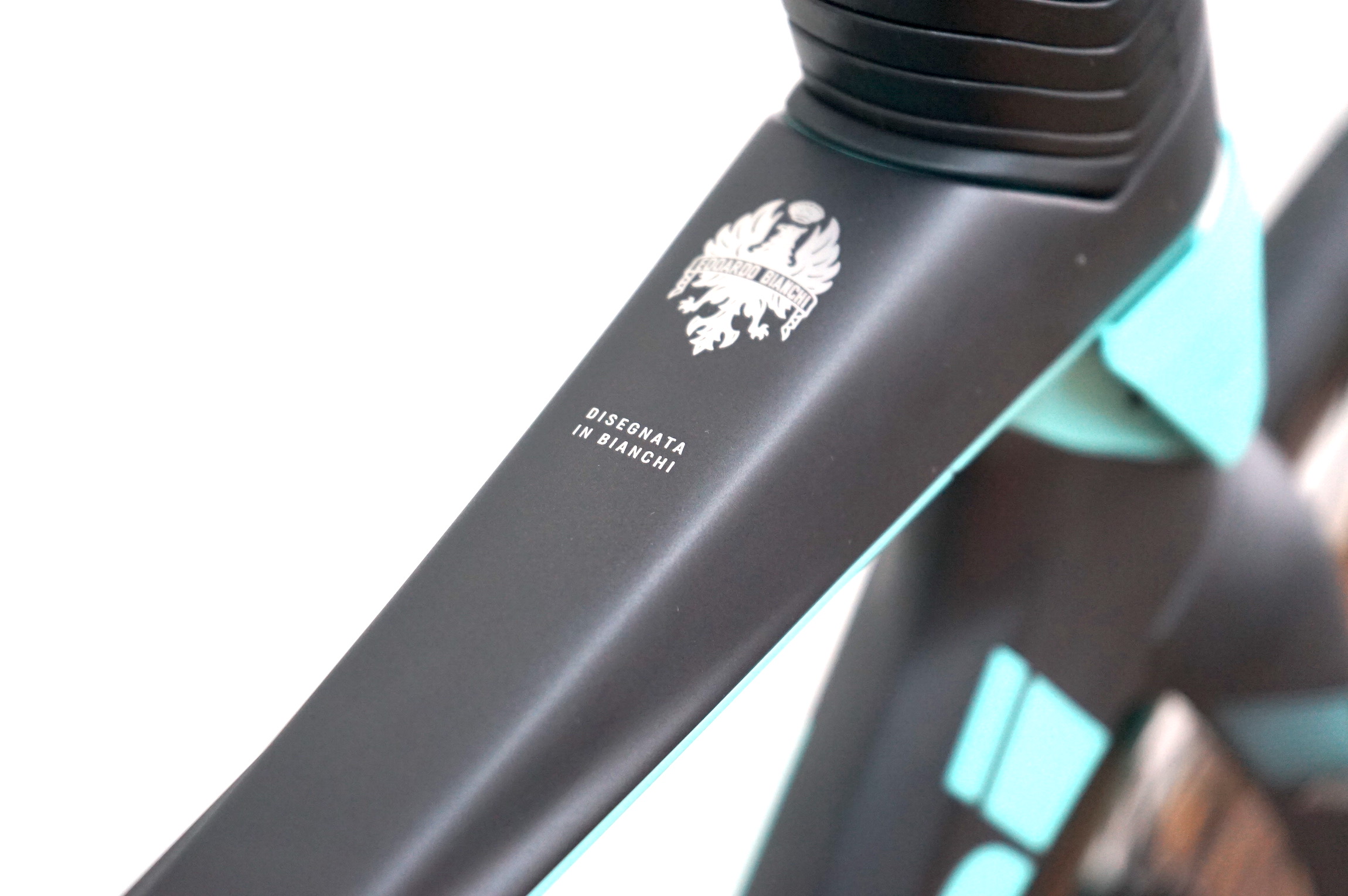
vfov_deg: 21.5
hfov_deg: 31.9
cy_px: 448
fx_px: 2357
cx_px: 674
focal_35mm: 63
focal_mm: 63
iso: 1600
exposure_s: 1/80
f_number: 5.6
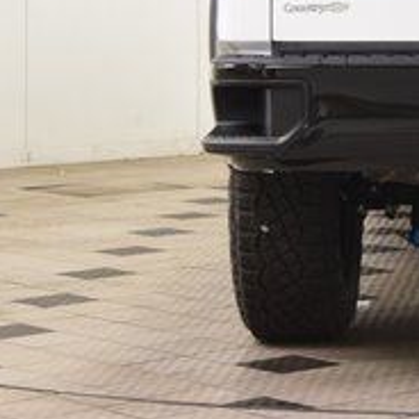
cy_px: -24
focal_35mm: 160
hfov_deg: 10.6
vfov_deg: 10.8
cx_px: 613
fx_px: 2191
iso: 1100
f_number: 7.1
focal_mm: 36
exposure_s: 1/30
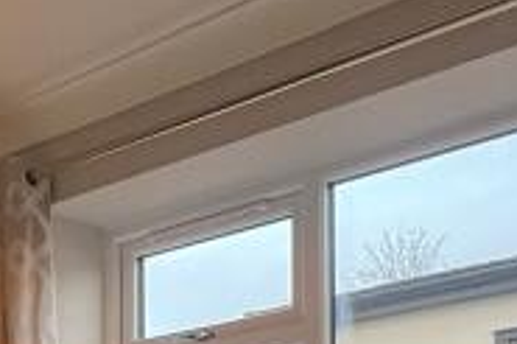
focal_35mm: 75
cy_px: 562
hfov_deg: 25.6
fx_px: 1076
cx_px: -3
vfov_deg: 16.1
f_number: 1.8
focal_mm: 1.57
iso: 64
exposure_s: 1/100
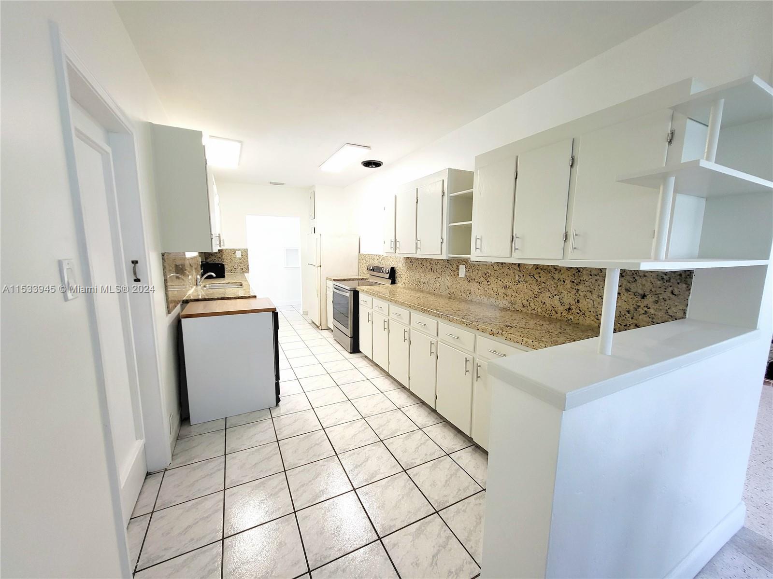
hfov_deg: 106.2
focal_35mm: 13
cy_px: 290
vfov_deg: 89.9
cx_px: 386
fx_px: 290
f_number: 2.2
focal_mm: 1.74
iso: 100
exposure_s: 1/60.2
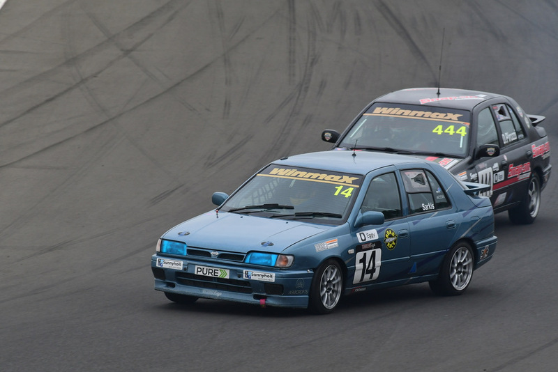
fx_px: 11629
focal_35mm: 750
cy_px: 186
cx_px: 279
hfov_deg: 2.7
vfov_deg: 1.8
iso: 640
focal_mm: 500
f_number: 10
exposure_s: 1/640
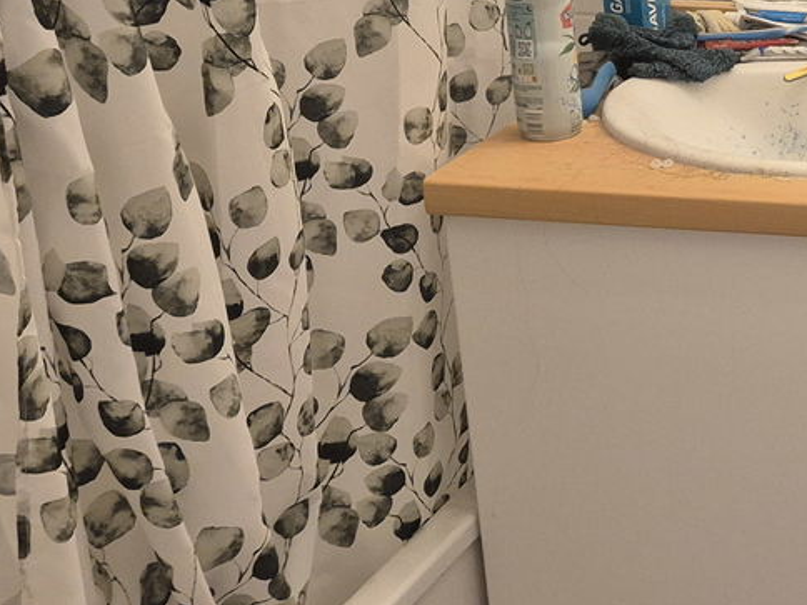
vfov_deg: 19.3
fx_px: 1772
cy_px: 170
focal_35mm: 76
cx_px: 1079
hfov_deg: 22.6
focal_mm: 5.4
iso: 640
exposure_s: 1/100
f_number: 1.8
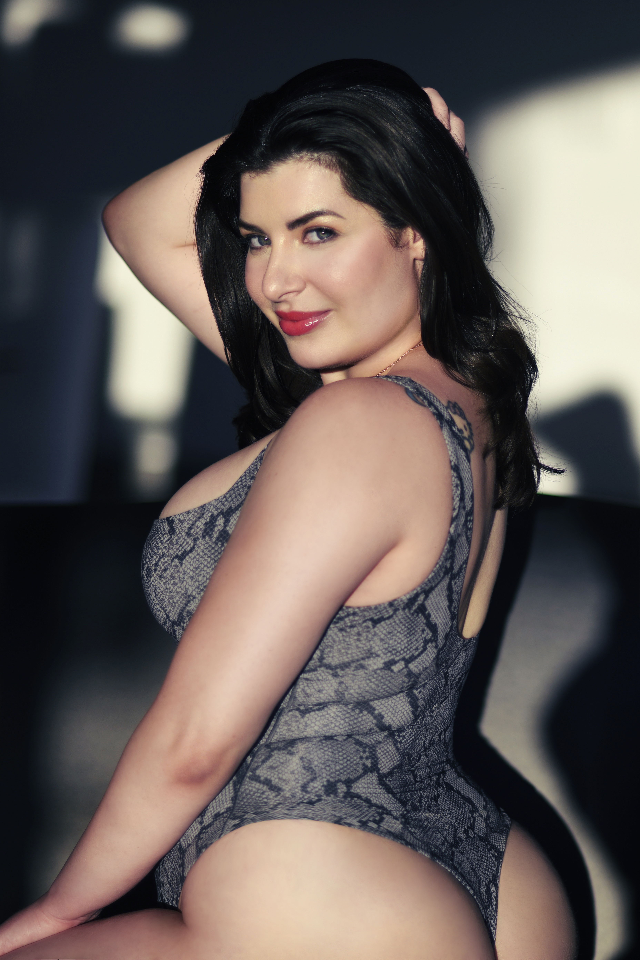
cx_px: 320
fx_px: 3400
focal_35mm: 128
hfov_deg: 10.8
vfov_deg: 16.1
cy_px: 480
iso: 100
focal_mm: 85
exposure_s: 1/3200
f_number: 1.8
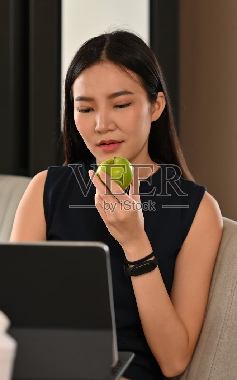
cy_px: 189
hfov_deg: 10.0
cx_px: 129
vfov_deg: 15.9
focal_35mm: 131
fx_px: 1354
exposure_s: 1/80
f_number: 2.8
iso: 320
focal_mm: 85
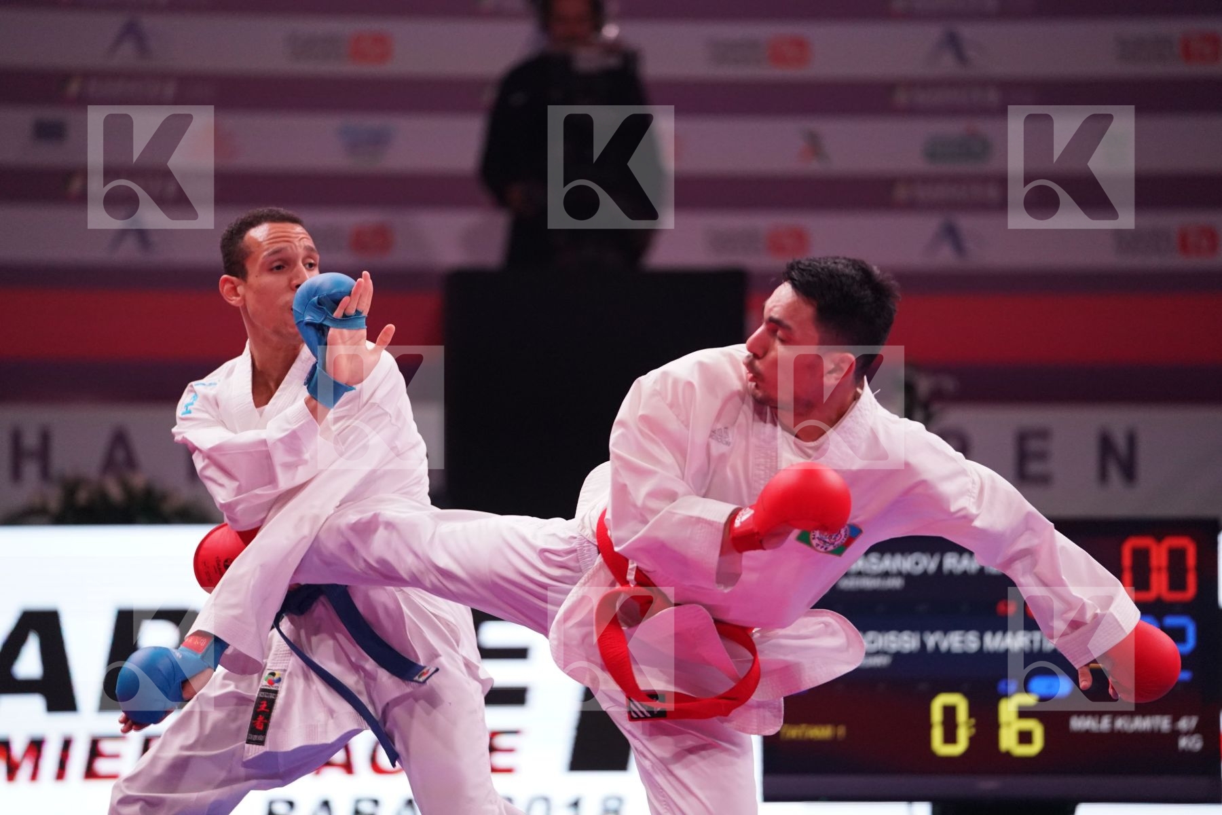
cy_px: 408
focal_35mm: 191
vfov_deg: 7.2
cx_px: 611
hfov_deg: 10.8
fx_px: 6483
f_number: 2.8
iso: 4000
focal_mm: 191
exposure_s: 1/1000
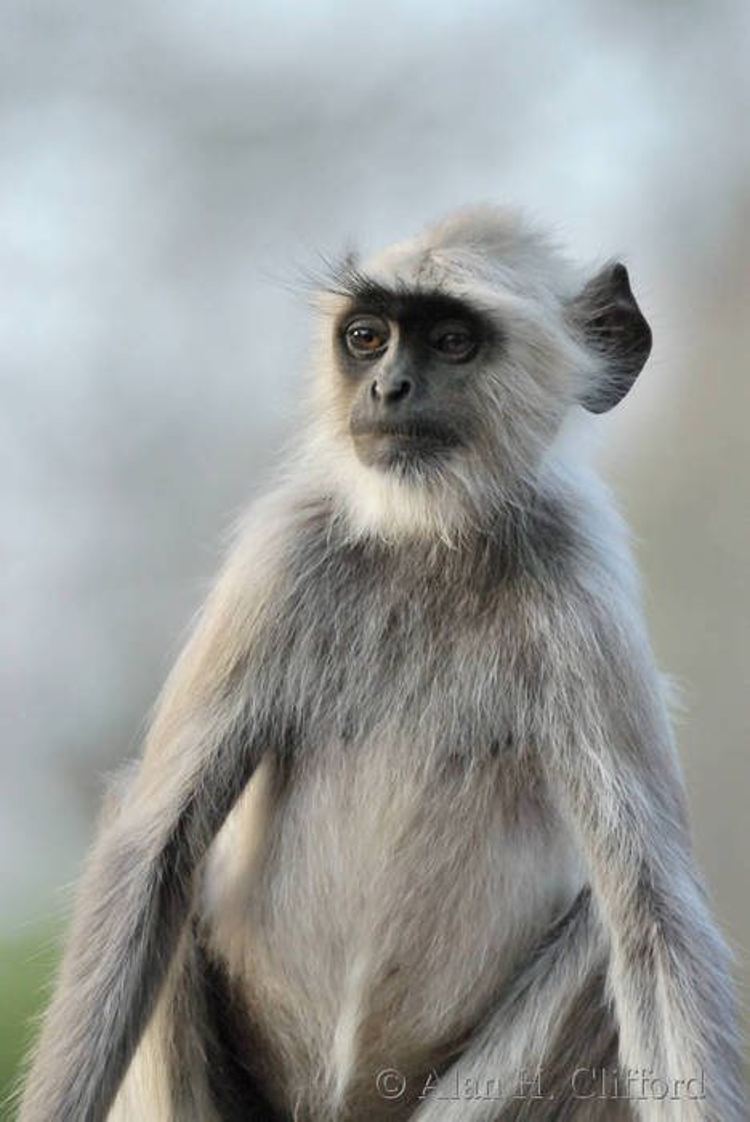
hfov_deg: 2.7
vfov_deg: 4.0
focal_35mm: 510
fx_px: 15905
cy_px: 561
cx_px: 375
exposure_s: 1/320
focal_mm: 340
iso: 1600
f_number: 5.3
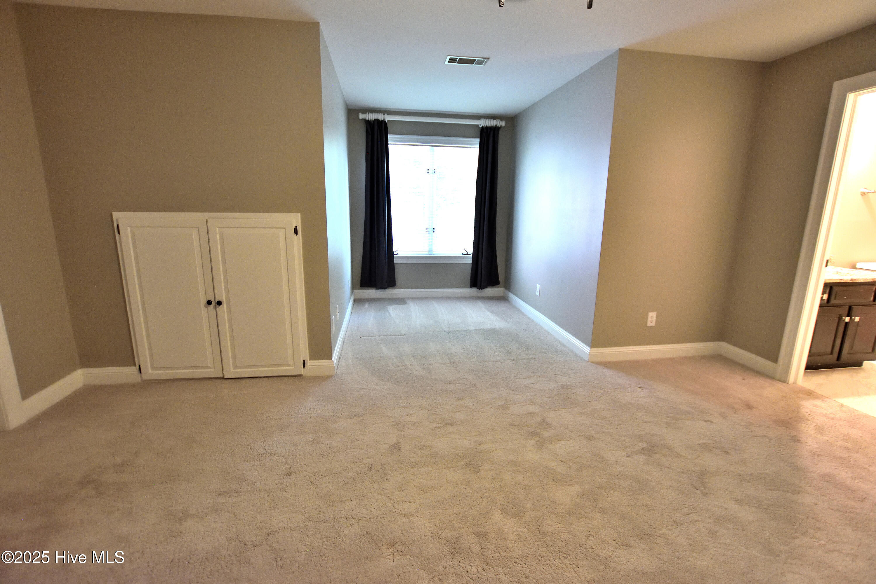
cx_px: 438
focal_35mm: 16
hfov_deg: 95.0
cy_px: 292
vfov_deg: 72.1
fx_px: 401
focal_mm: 11
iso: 1250
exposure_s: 1/60
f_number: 3.5
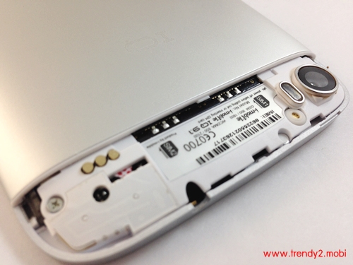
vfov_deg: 42.9
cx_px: 176
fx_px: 337
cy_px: 132
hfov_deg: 55.4
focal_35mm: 33
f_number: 2.4
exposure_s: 1/50
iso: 64
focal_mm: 4.12
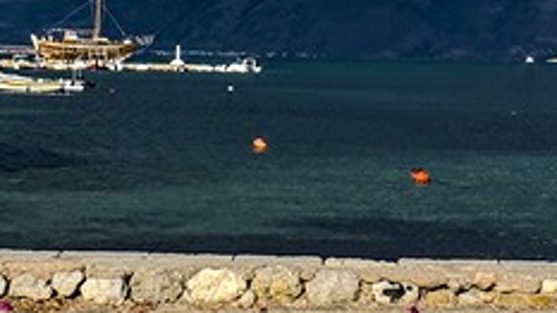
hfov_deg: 17.6
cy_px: -134
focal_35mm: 121
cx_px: 148
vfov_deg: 9.8
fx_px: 1787
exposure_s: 1/500
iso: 125
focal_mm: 14.1
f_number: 7.1
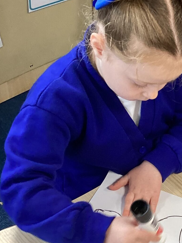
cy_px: 117
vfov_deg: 25.3
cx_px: 224
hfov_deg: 18.1
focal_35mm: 77
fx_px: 540
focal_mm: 3.3
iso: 125
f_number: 2.4
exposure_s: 1/50
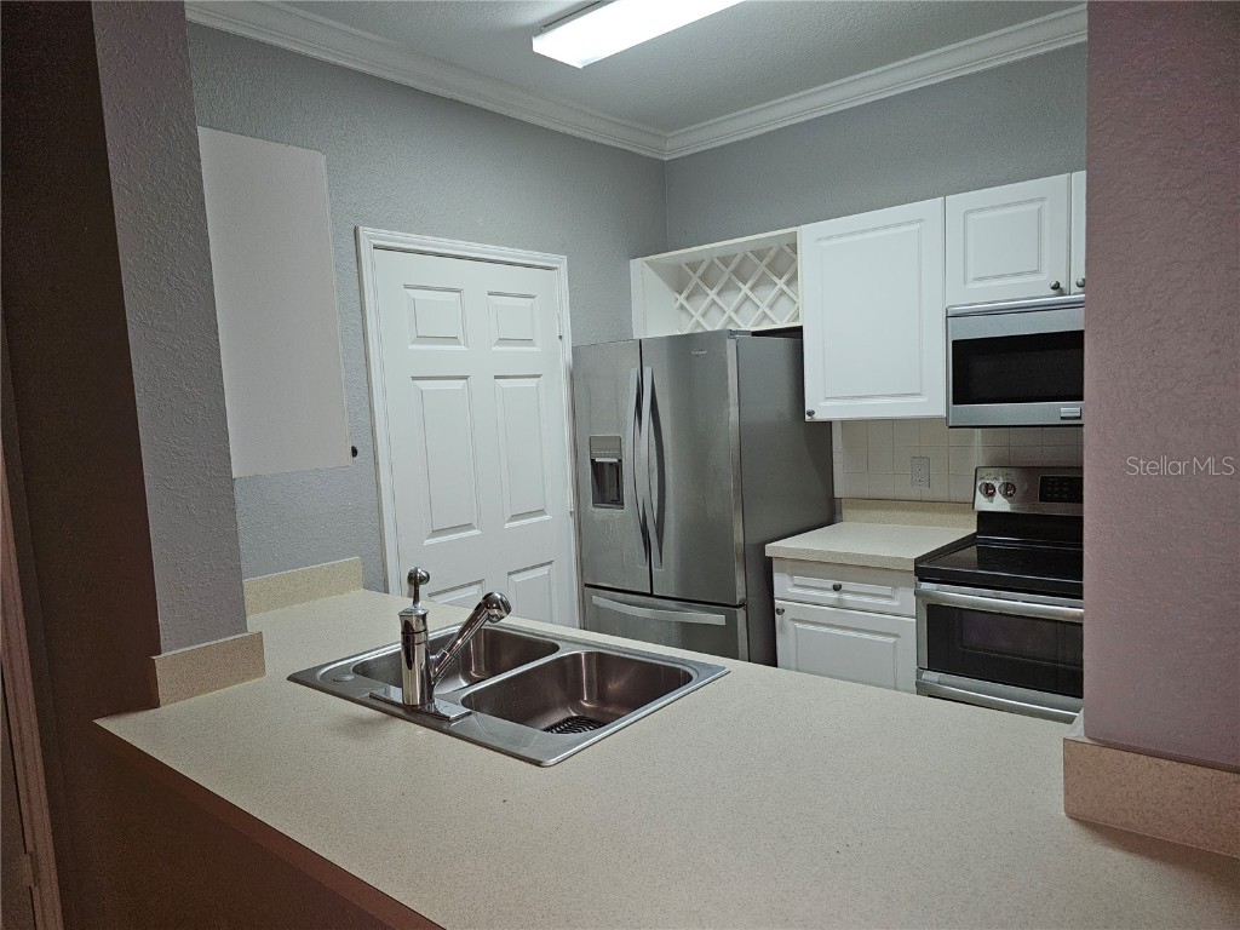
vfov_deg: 58.9
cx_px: 620
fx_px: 824
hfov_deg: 73.9
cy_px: 465
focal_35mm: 23
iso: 100
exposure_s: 1/40
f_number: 1.7
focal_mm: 6.3
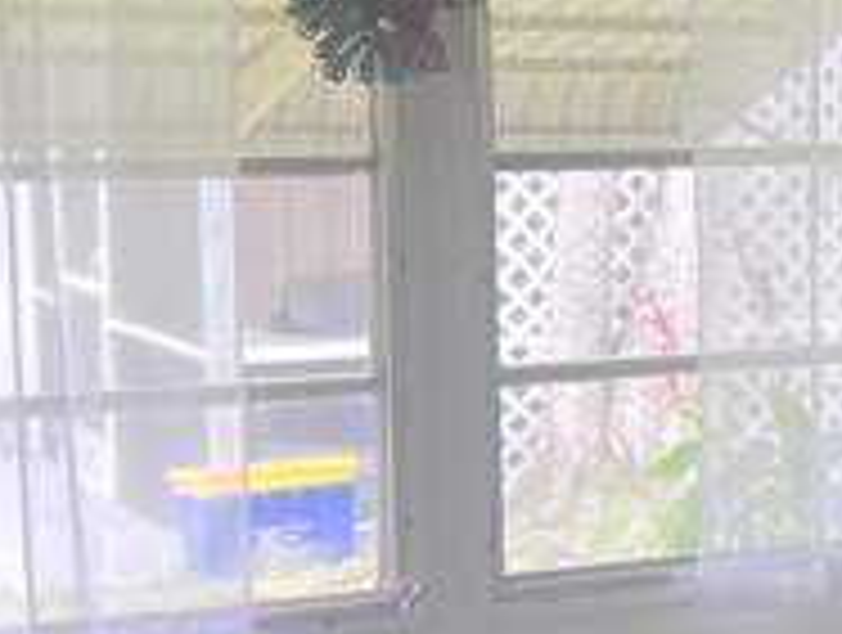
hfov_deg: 17.1
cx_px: 919
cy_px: 337
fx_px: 2705
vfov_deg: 13.4
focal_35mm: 111
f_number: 1.5
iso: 125
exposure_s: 1/121
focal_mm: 5.7
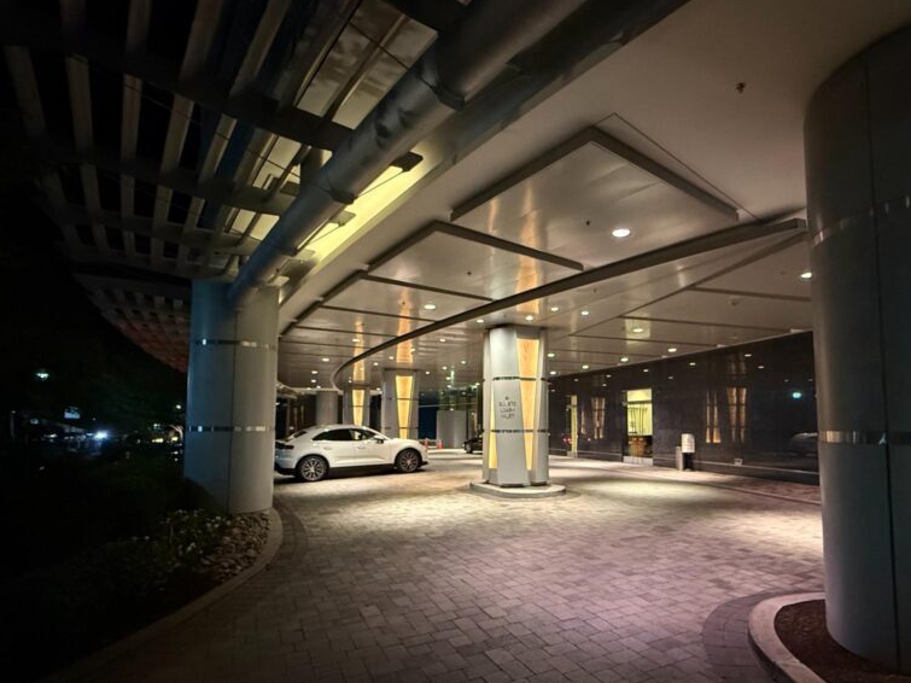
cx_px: 513
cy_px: 391
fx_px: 500
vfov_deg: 68.3
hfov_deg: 84.3
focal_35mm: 19
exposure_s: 1/40
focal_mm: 2.22
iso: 1000
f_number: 2.2
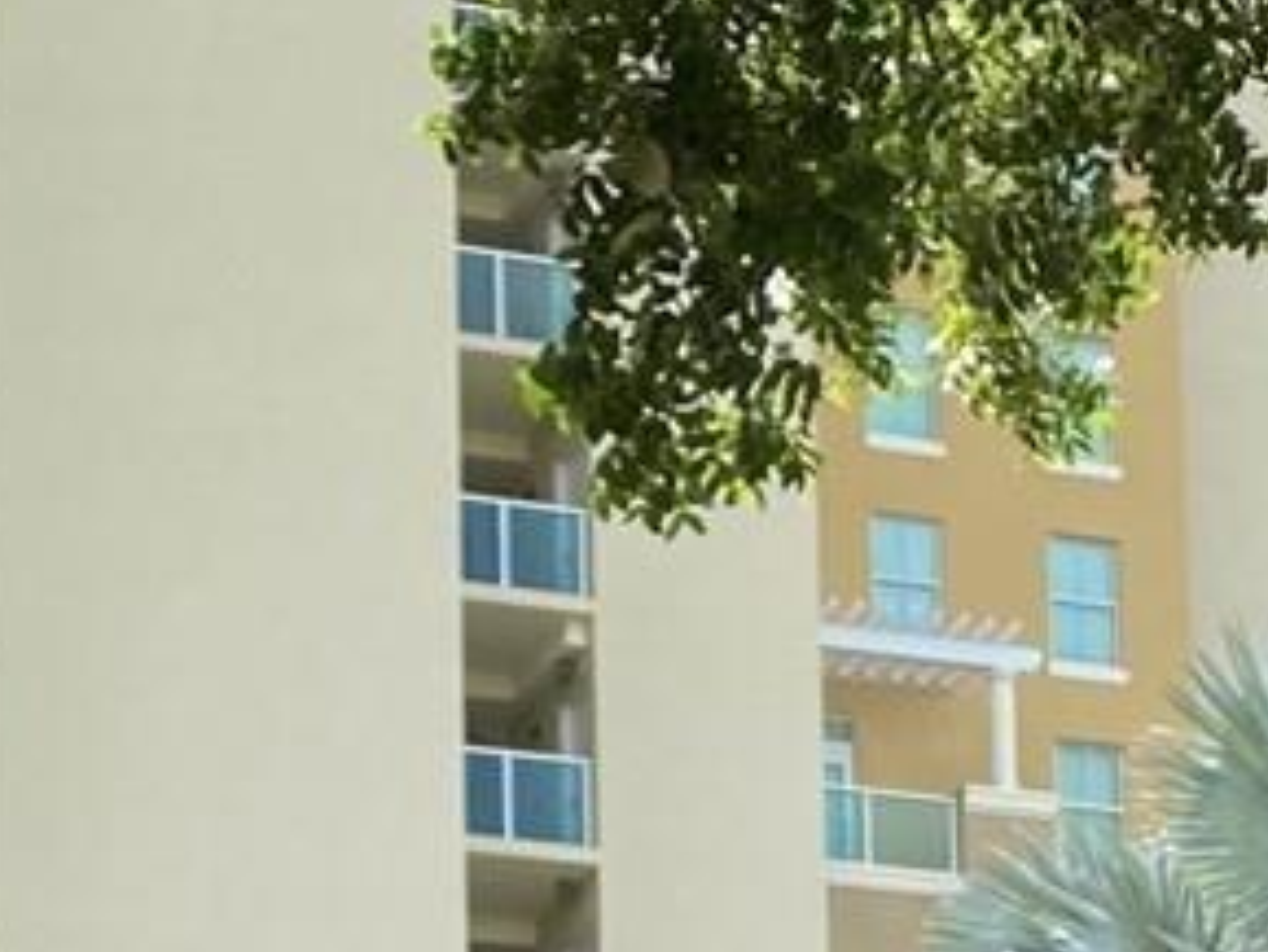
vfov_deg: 9.8
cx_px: 676
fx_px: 5277
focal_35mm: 144
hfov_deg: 13.7
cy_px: 1693
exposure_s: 1/1996
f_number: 1.8
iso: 32
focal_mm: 4.25
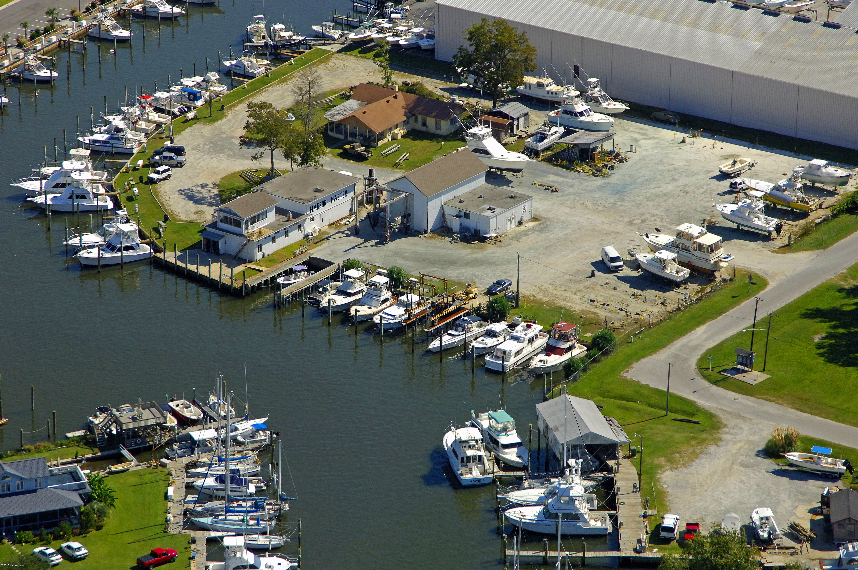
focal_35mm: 128
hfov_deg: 16.1
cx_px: 429
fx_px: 3035
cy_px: 285
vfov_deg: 10.7
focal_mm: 85
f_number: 8.5
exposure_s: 1/1000
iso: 400
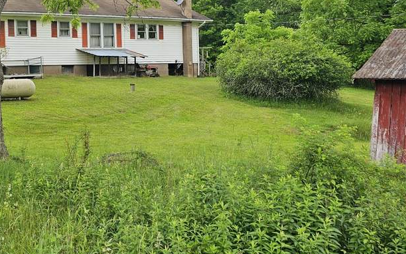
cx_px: 57
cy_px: 71
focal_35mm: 51
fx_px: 564
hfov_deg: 37.5
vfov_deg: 25.1
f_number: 1.7
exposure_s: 1/124
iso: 10
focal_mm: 6.3
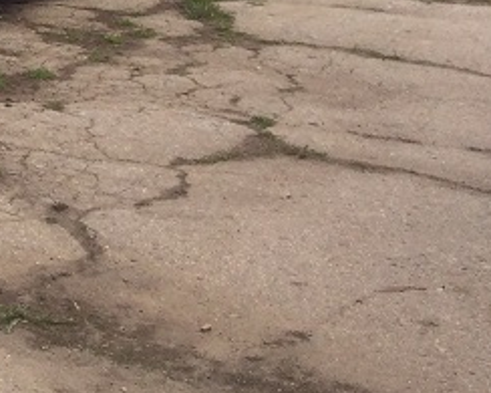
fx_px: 1729
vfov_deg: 11.7
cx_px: -479
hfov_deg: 13.8
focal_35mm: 119
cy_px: -373
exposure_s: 1/1208
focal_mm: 4.15
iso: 32
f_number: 2.2
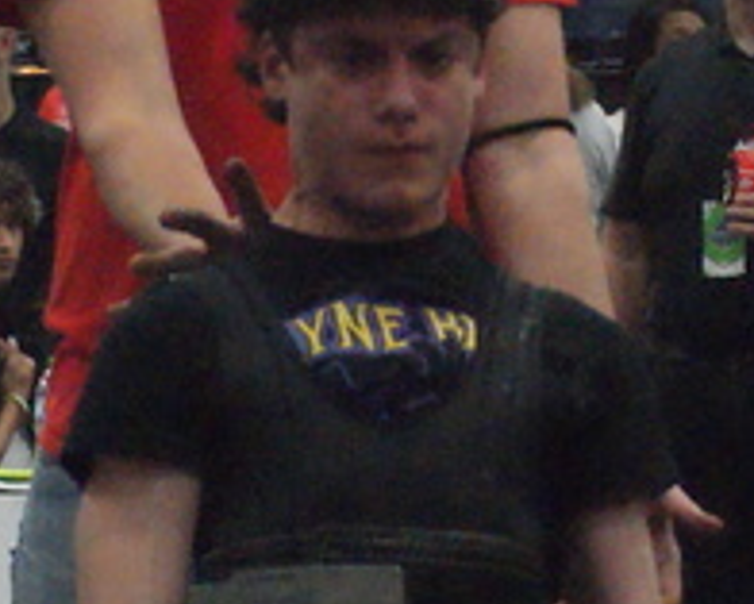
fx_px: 6564
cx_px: 462
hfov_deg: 6.6
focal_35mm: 294
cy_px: 198
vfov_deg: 5.3
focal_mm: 40
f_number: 6.3
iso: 3200
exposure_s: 1/80
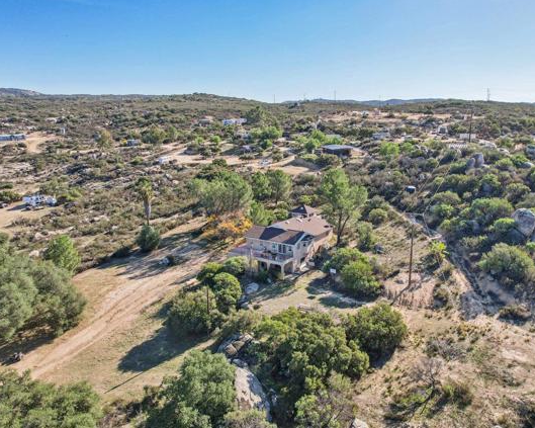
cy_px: 213
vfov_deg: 56.8
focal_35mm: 25
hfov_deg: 68.1
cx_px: 272
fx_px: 396
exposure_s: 1/1500
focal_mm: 8.4
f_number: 2.8
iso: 100
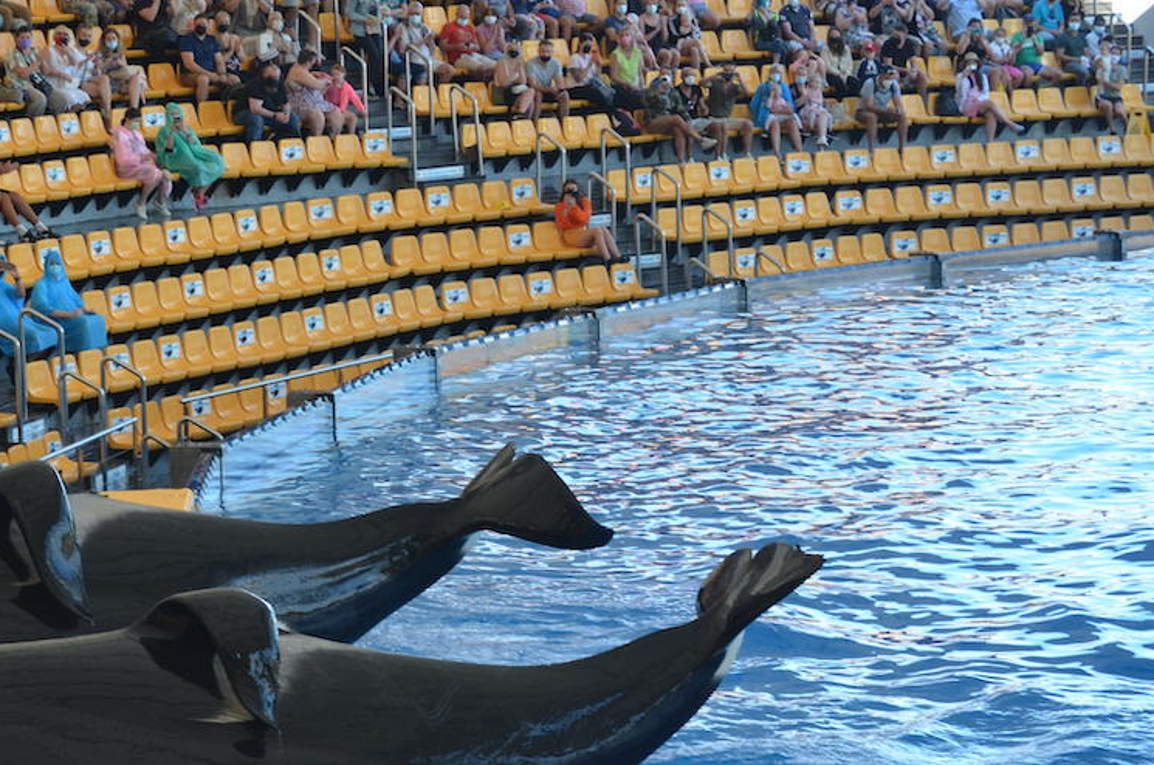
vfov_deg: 10.3
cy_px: 518
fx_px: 4250
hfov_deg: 15.4
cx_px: 242
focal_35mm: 133
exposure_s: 1/125
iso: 250
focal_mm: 55
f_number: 5.6
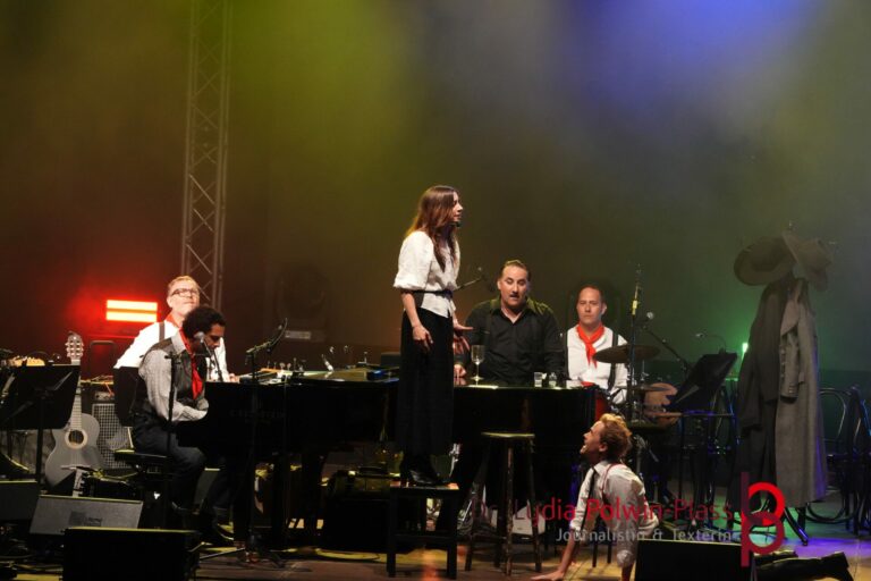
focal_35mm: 207
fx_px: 5008
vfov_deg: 6.6
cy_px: 290
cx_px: 436
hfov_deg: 9.9
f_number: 5.6
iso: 5000
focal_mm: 138
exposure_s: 1/250
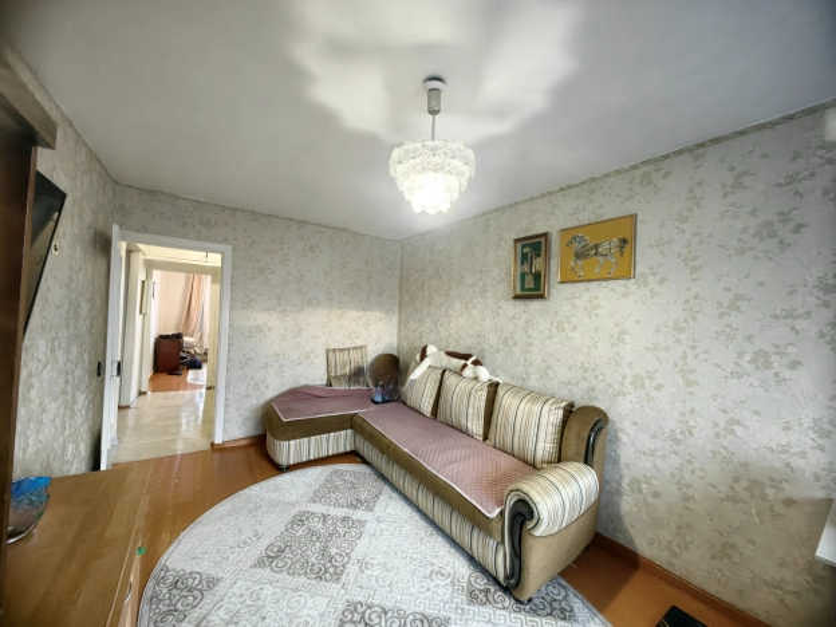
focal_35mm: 13
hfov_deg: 106.2
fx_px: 314
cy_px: 314
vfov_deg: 89.9
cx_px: 418
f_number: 2.2
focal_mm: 1.76
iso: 320
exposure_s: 1/50
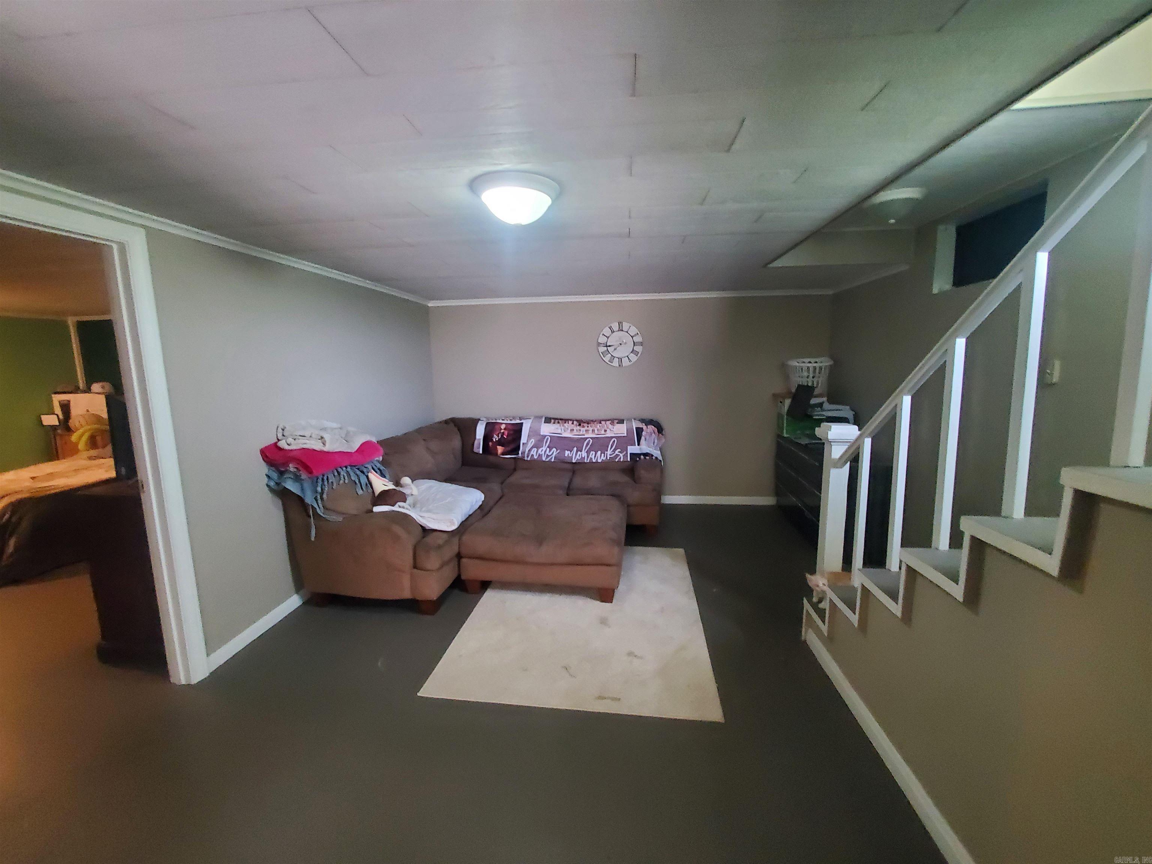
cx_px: 576
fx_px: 433
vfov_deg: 89.9
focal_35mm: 13
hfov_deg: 106.2
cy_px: 432
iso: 1000
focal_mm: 1.8
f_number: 2.2
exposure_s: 1/20
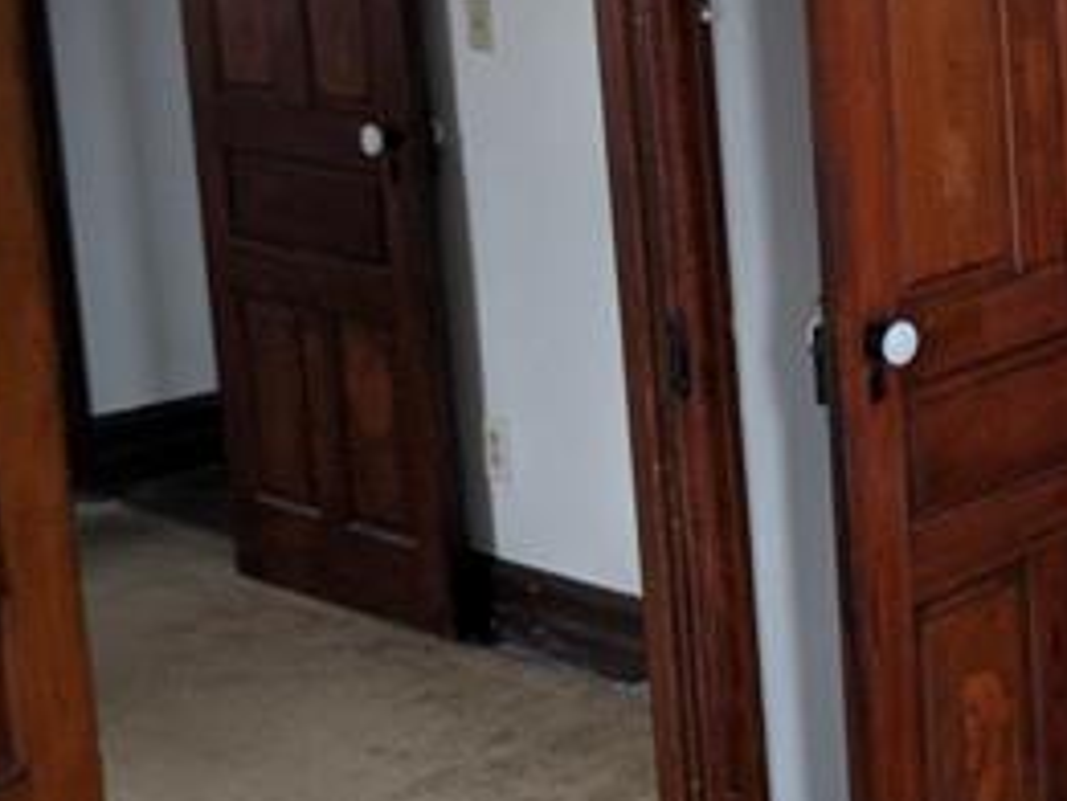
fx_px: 3145
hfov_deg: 17.6
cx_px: 1504
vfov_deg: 14.3
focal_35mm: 102
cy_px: 45
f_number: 2
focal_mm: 4.67
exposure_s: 1/60
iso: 334
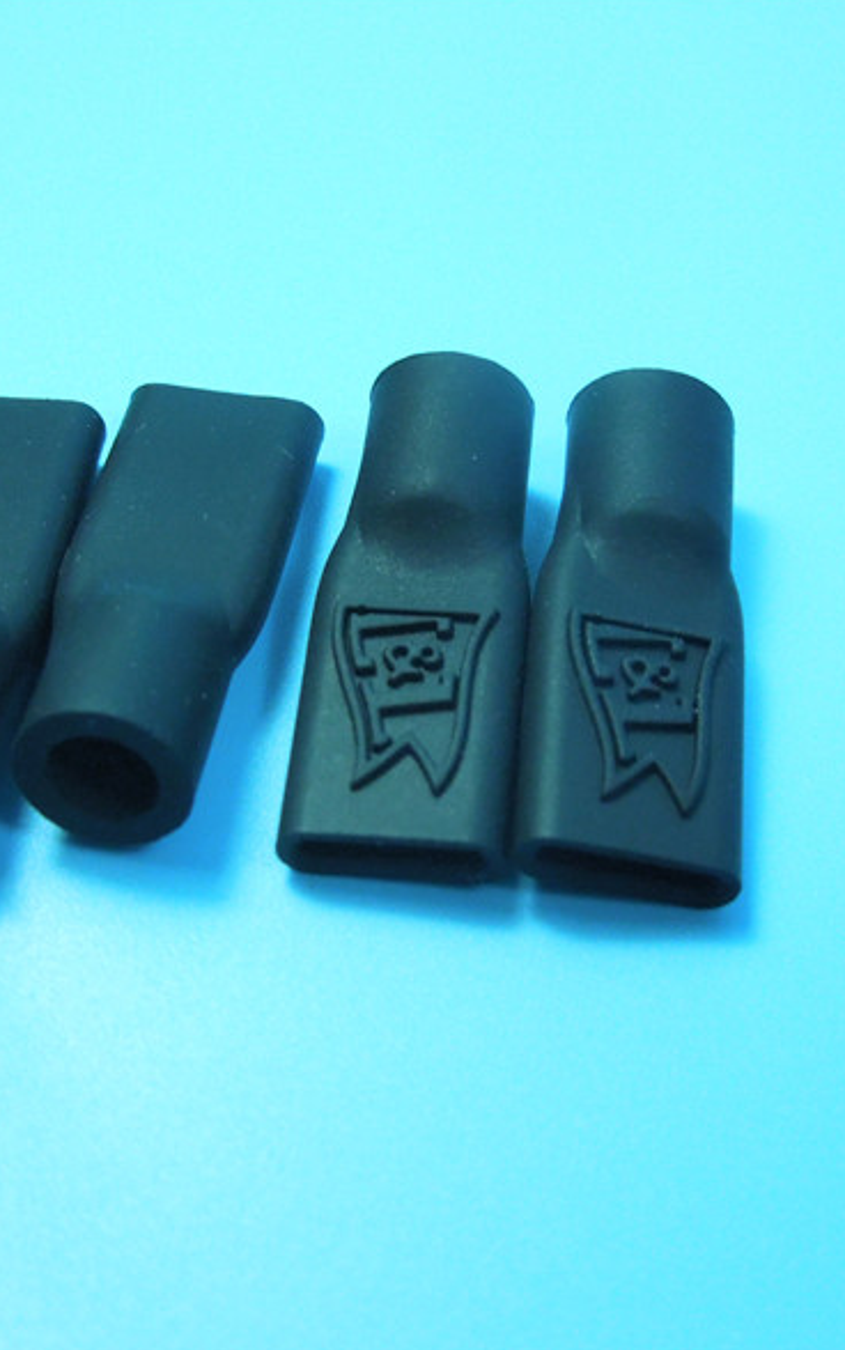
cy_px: 677
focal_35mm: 62
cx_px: 321
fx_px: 2282
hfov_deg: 20.9
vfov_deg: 33.0
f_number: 3.9
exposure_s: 1/160
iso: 800
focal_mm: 7.8
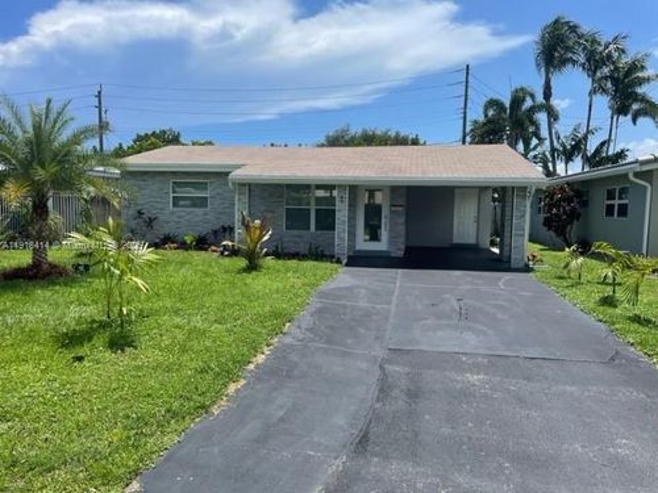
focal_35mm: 26
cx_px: 329
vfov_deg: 53.1
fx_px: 494
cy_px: 246
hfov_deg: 67.3
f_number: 1.6
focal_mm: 4.2
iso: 32
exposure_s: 1/4132
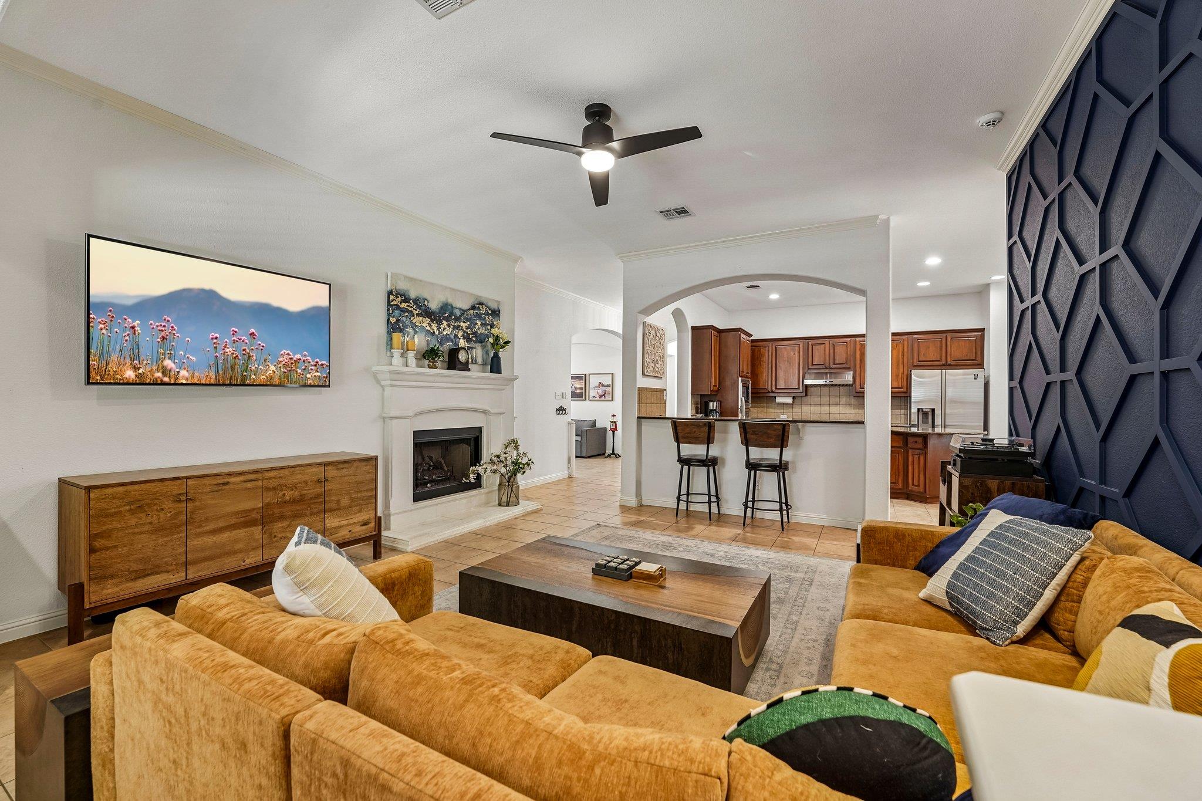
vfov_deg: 81.2
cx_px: 601
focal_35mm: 14
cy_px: 400
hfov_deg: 104.3
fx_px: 467
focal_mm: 14
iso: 400
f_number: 8
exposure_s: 1/8
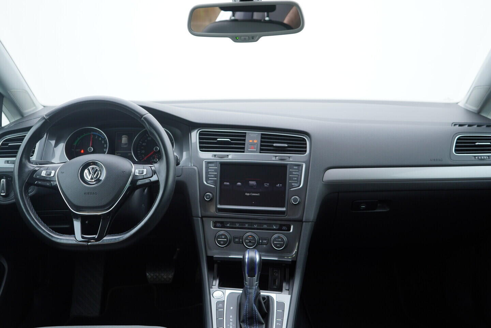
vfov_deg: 36.9
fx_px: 491
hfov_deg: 53.1
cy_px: 164
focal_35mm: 36
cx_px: 246
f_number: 2.8
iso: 125
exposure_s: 1/40
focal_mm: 24
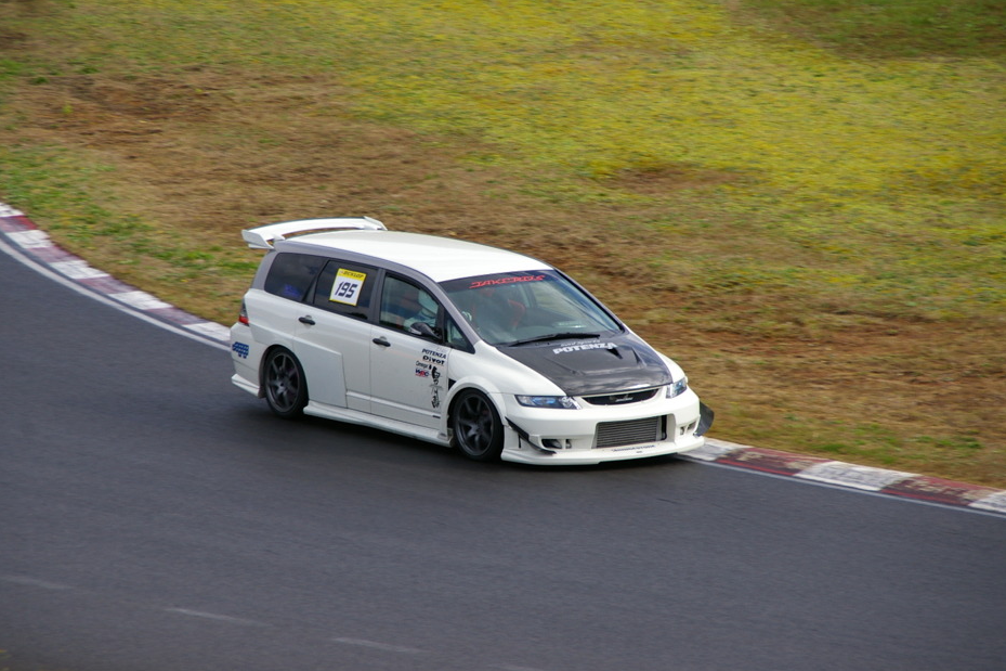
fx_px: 7850
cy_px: 331
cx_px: 483
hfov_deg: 7.3
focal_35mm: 281
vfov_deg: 4.9
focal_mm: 170
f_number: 8
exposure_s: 1/350
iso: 200
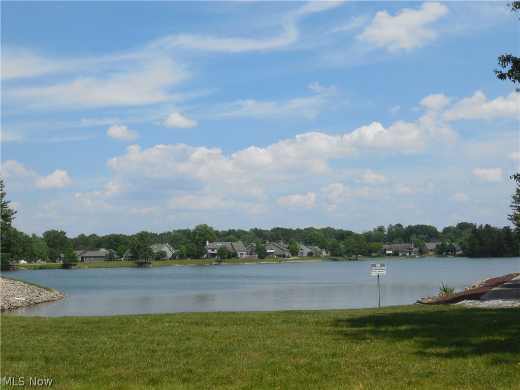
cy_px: 195
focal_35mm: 44
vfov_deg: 32.9
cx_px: 260
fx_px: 661
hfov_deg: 42.9
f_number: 4.5
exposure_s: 1/2000
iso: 125
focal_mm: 7.8
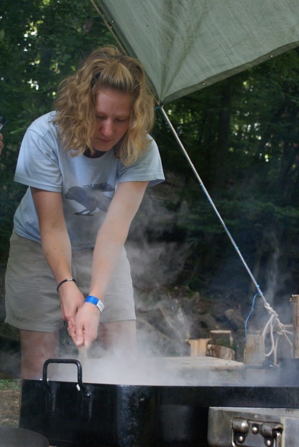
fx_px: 746
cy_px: 224
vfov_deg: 33.4
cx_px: 150
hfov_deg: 22.7
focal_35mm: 60
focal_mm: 40
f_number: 5.6
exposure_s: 1/60
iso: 800
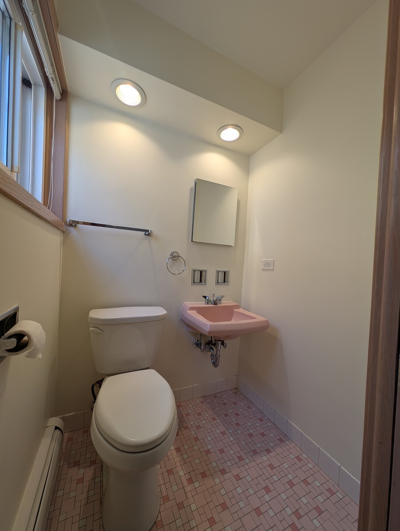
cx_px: 200
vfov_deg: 110.5
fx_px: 184
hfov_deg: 94.6
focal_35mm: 12
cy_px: 266
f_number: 1.95
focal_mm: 2.23
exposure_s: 1/147
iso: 39
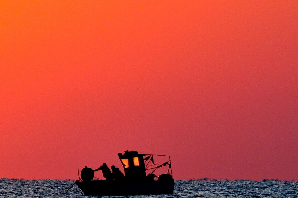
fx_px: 10368
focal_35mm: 1254
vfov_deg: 1.1
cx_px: 60
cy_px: 164
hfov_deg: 1.6
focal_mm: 300
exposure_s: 1/500
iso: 400
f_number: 8
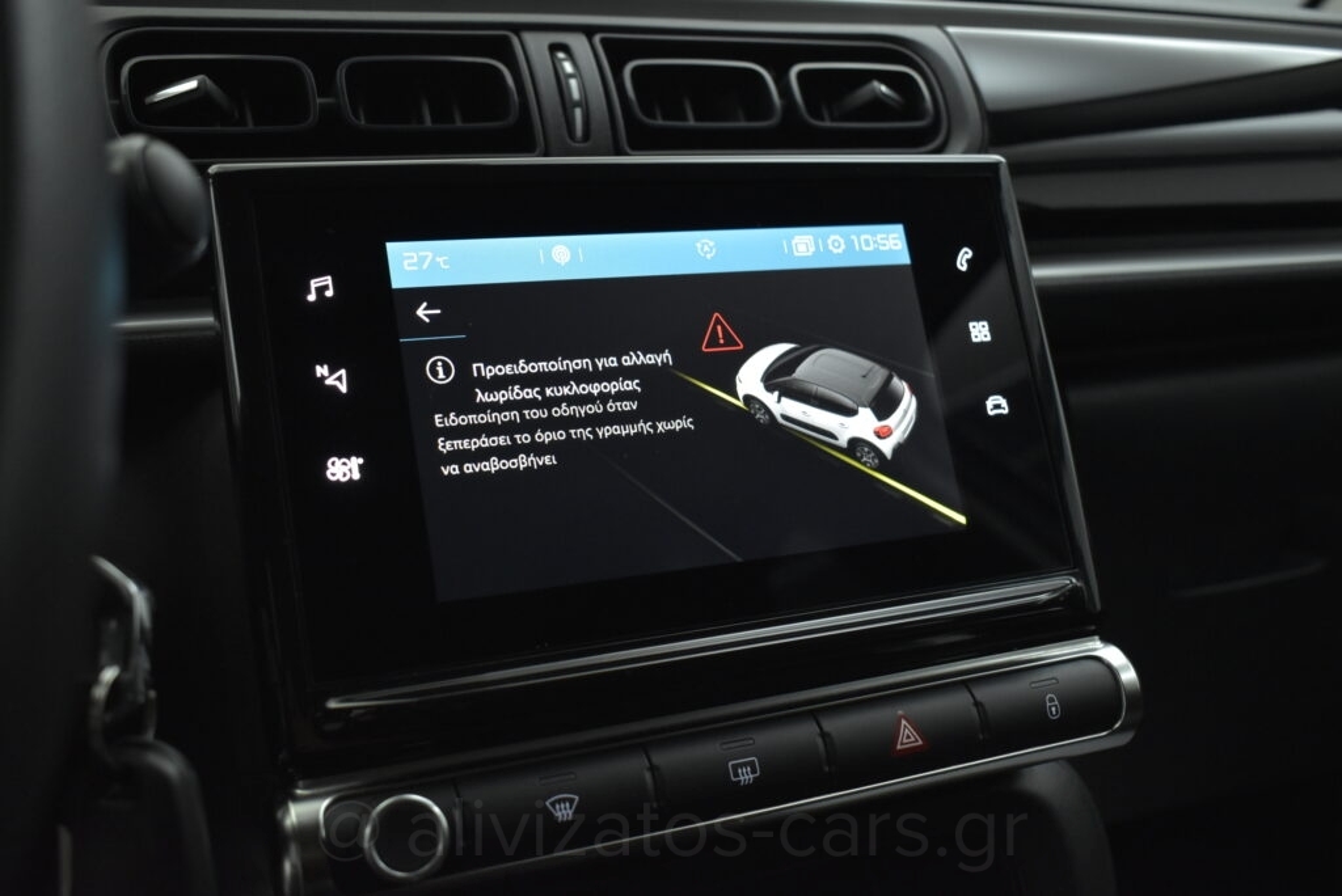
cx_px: 671
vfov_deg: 35.5
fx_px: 1399
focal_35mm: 38
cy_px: 448
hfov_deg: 51.3
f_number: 4
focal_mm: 25
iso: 1600
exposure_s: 1/125
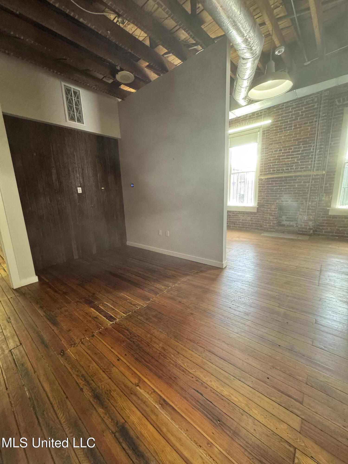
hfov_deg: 85.7
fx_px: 188
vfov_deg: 102.1
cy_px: 232
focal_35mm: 14
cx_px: 174
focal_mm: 2.22
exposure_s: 1/60
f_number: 2.2
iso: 250
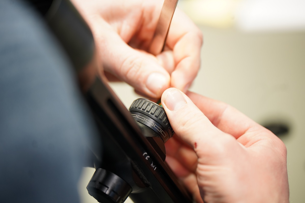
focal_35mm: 135
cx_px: 152
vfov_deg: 10.2
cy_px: 102
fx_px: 1144
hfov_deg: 15.2
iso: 1000
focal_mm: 135
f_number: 2.8
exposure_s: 1/125
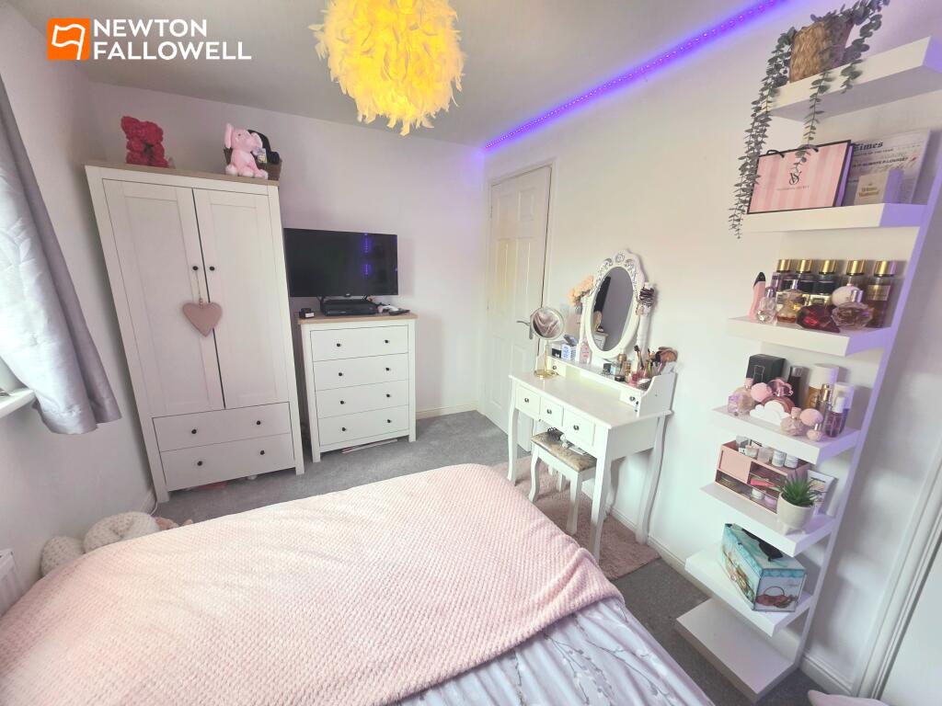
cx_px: 471
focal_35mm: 13
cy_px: 353
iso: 125
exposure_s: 1/101
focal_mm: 2.2
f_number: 1.9
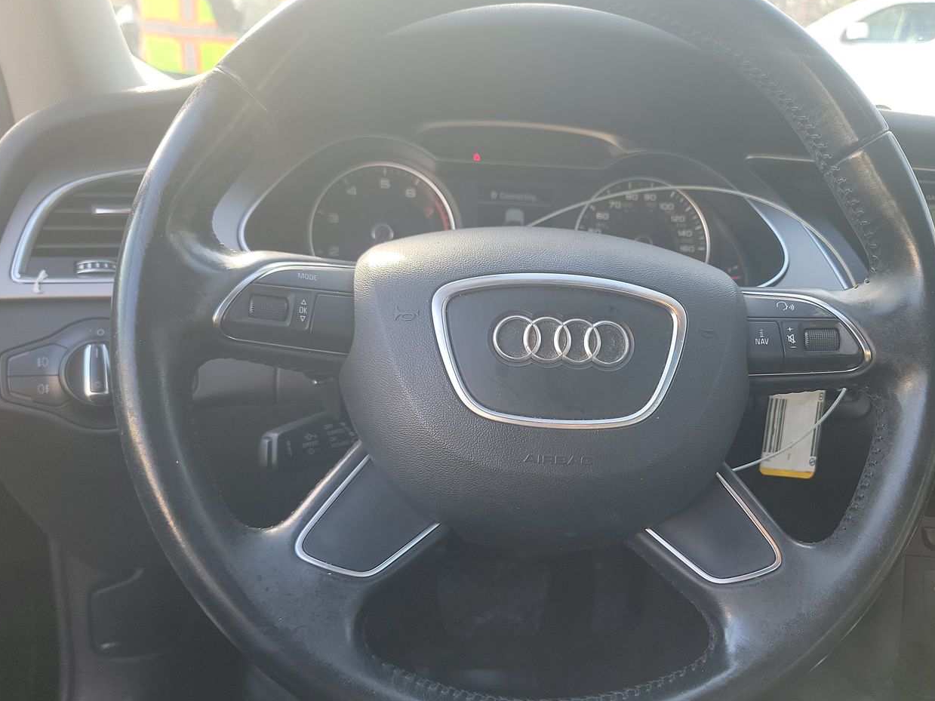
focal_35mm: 31
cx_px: 544
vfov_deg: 45.4
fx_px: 837
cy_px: 382
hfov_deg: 58.0
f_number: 1.8
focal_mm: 6.7
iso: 60
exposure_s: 1/59
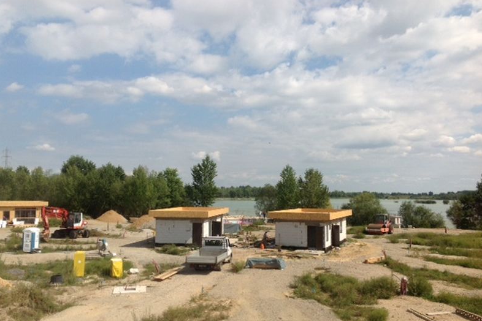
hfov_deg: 51.9
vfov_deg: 35.9
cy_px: 172
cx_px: 243
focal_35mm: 37
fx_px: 495
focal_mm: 4.28
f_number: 2.4
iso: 50
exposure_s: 1/3030
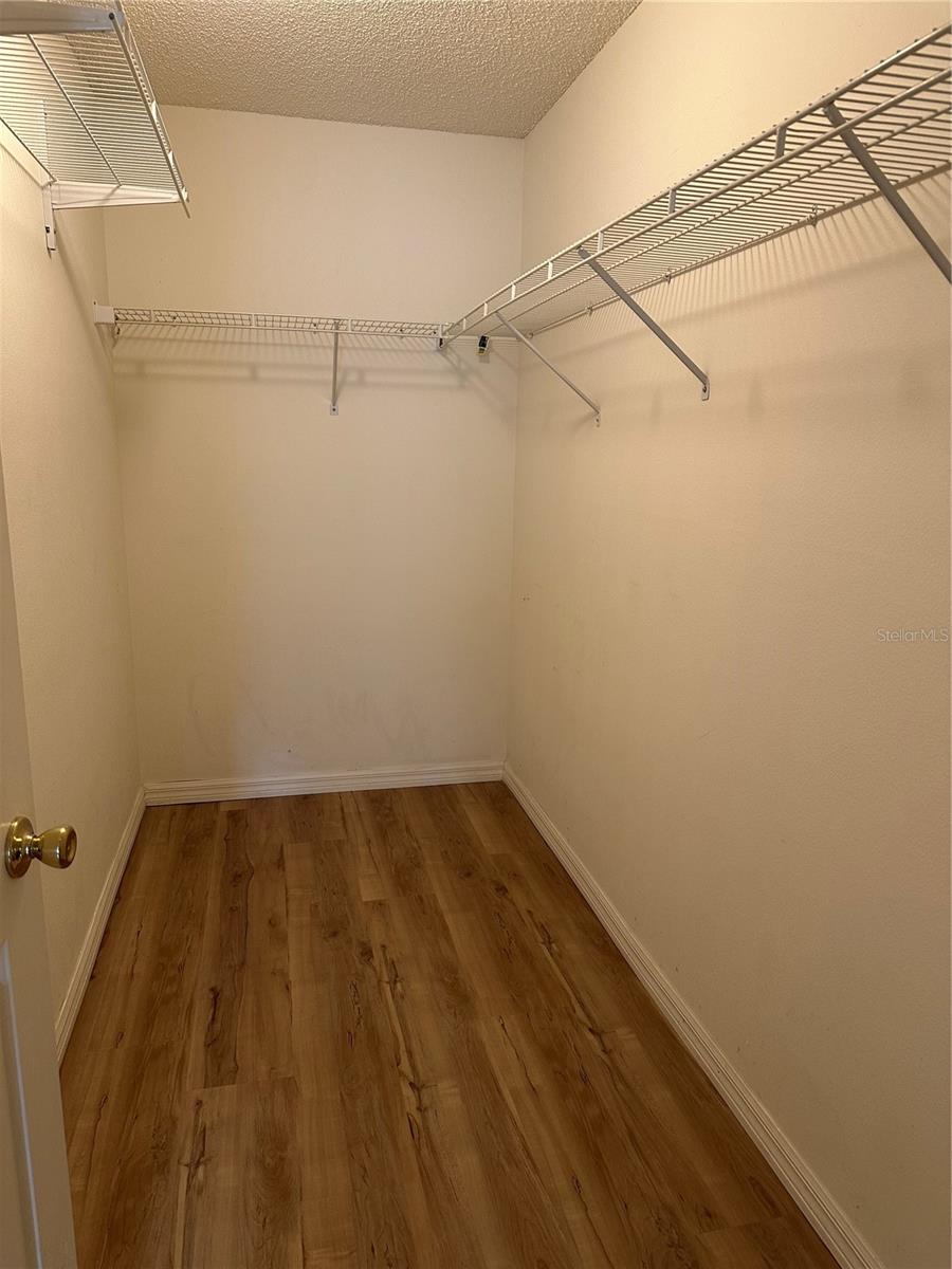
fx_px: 880
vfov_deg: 71.6
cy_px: 634
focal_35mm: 24
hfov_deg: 56.8
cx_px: 476
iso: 200
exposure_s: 1/60
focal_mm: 6.86
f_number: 1.78
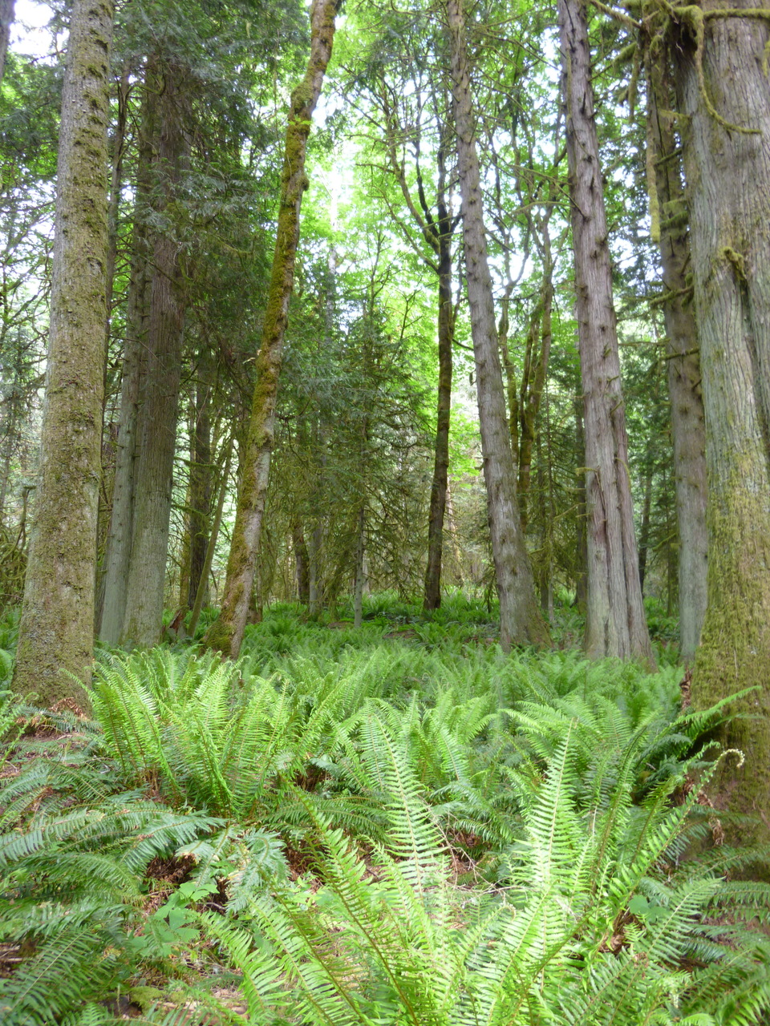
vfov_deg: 69.4
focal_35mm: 25
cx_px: 385
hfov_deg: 54.9
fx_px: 741
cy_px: 513
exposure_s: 1/8
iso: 80
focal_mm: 4.5
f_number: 3.3
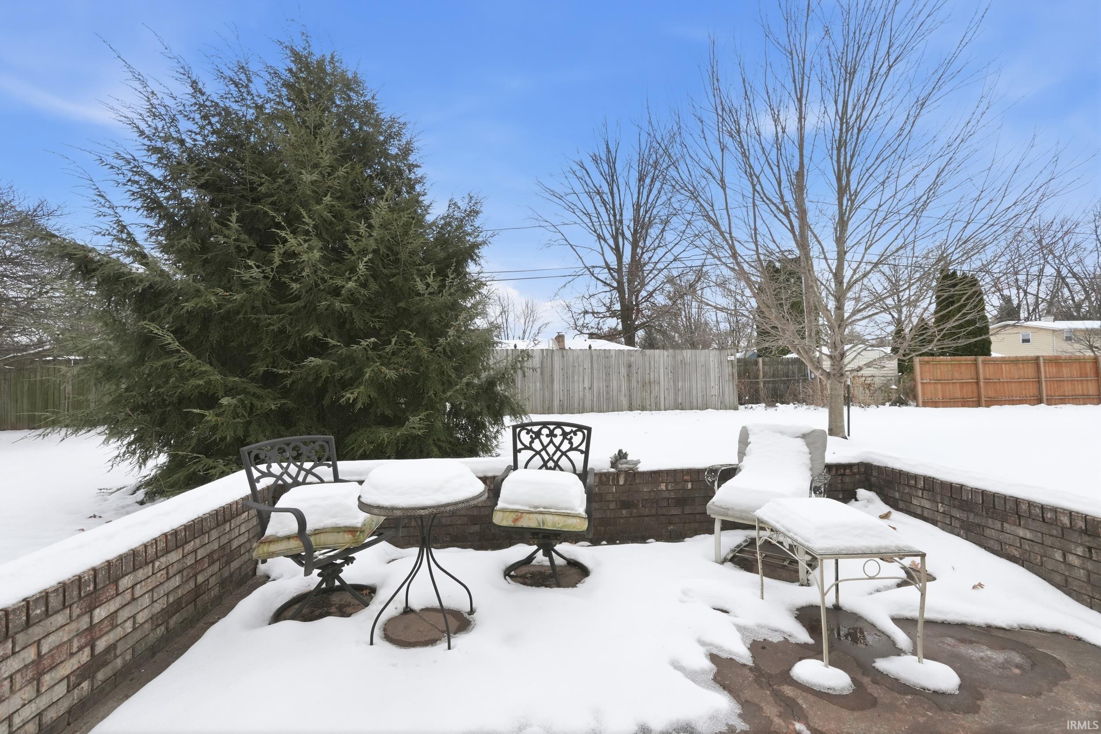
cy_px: 367
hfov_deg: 100.4
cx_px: 550
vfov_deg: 77.3
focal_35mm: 15
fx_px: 459
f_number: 4
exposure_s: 1/4000
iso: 800
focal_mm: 10
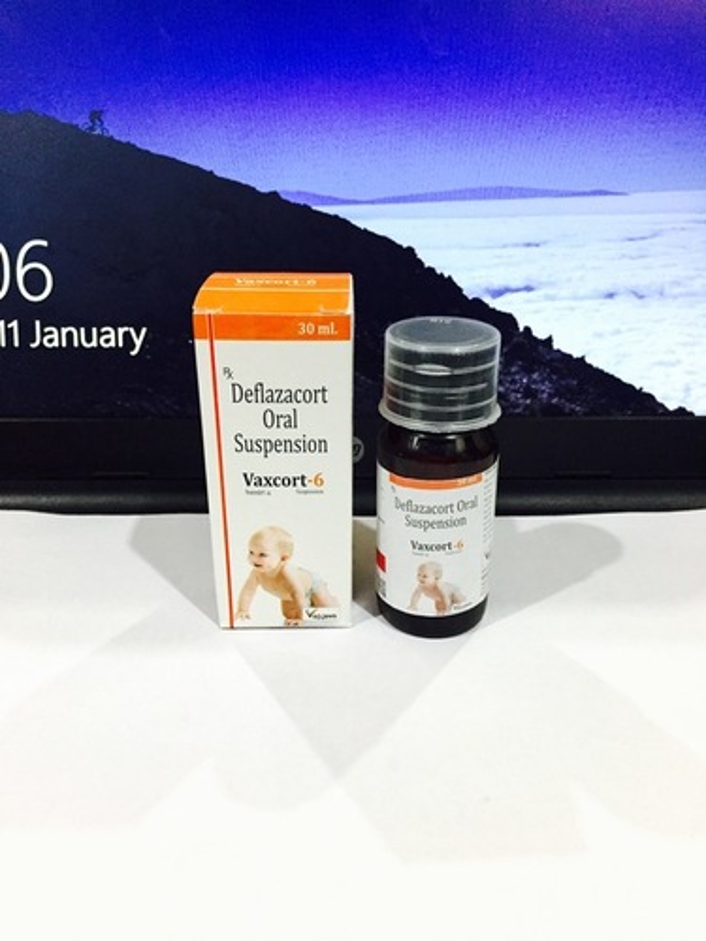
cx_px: 353
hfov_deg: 48.2
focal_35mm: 29
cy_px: 470
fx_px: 789
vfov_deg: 61.7
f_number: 2.2
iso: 250
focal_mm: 4.15
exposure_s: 1/17
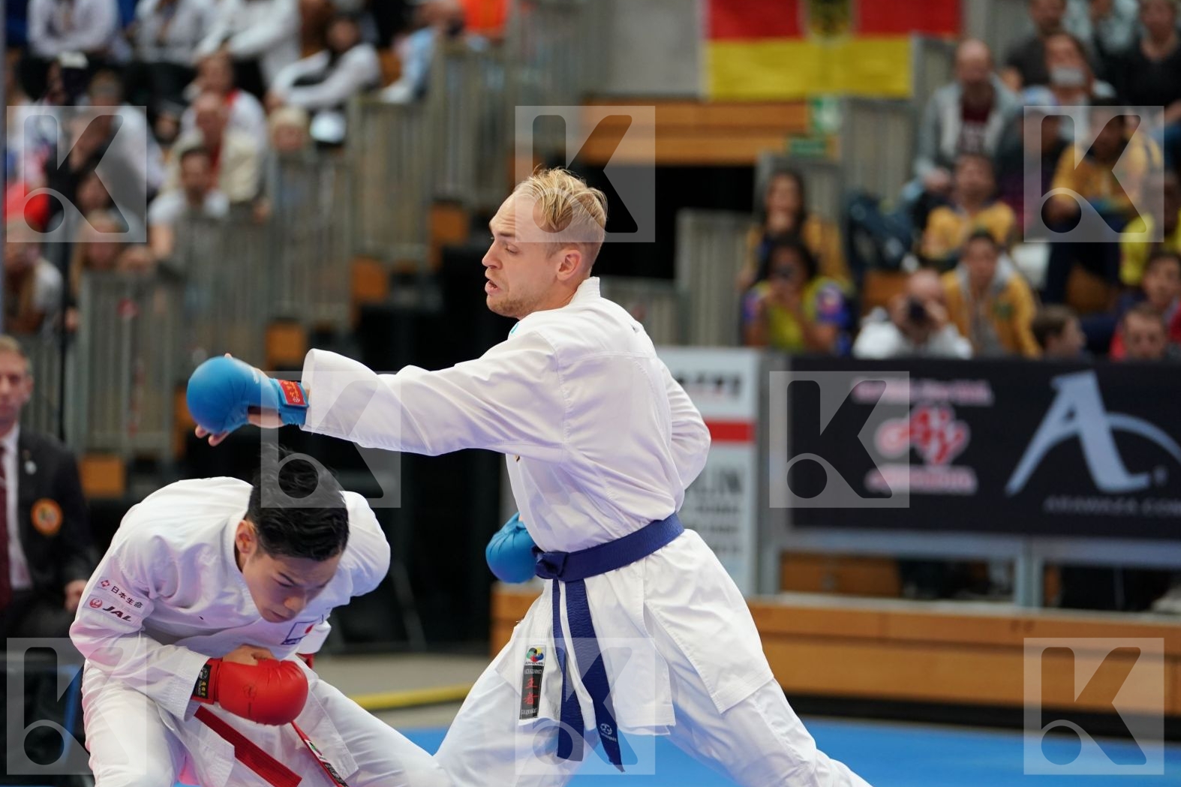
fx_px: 5478
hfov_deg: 12.3
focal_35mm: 167
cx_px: 585
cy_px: 440
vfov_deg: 8.2
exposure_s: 1/1000
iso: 2000
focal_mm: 146
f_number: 2.8
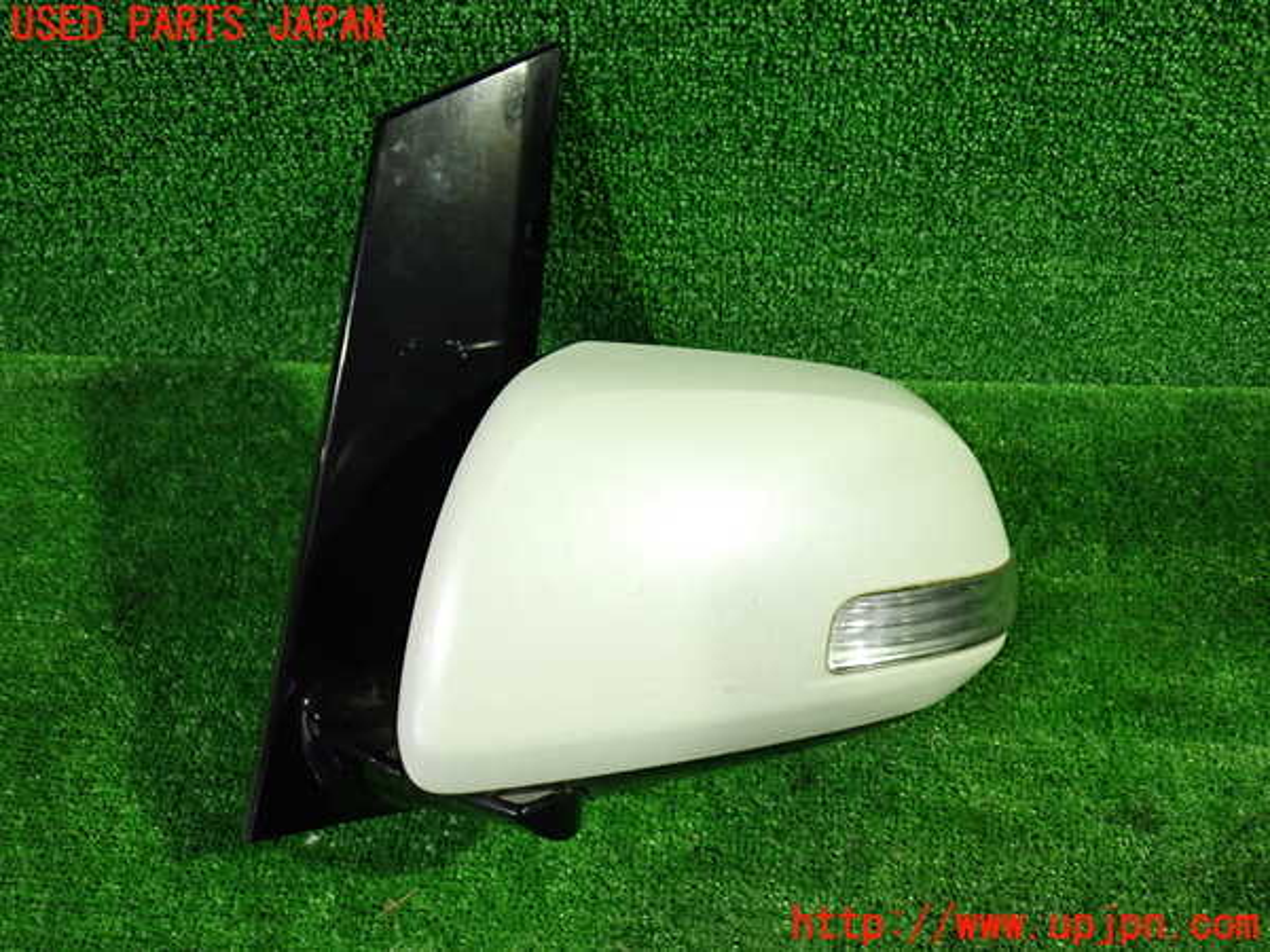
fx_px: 1101
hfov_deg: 60.0
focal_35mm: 30
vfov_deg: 46.8
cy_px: 476
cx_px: 635
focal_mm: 5.4
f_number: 2.3
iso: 400
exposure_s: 1/30
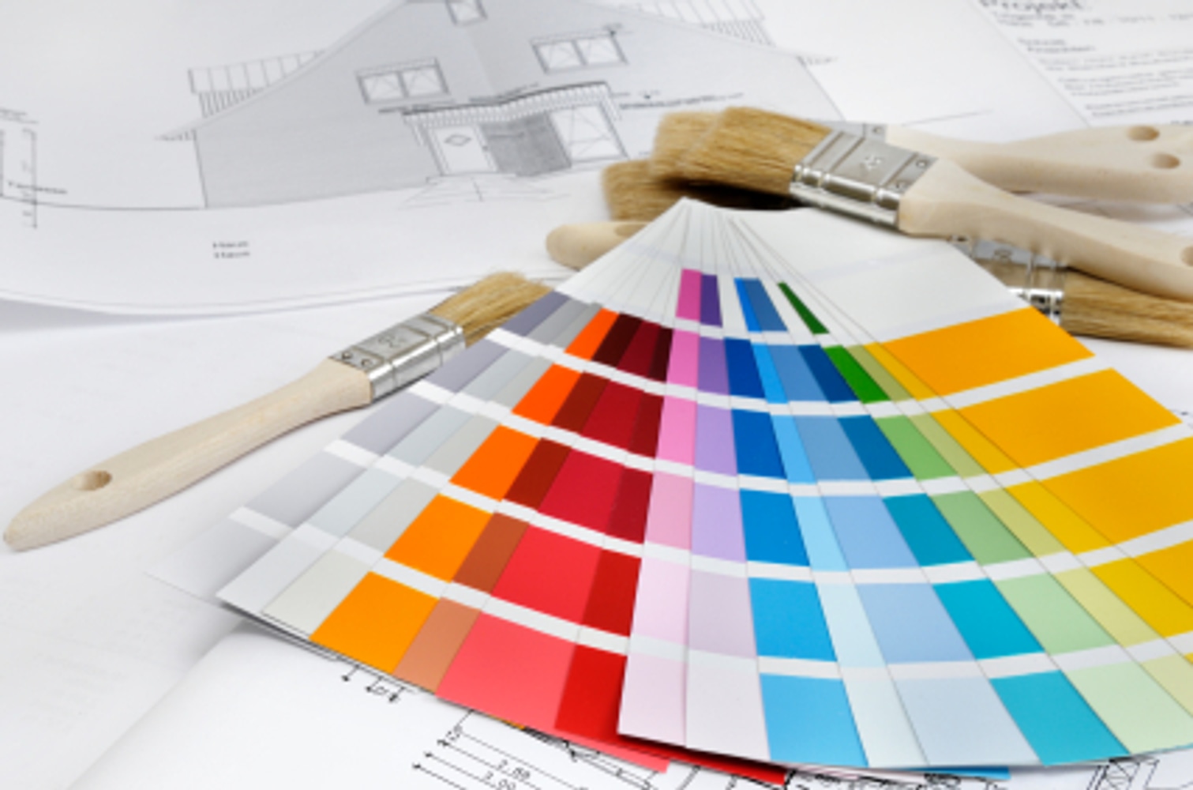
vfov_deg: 20.1
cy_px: 395
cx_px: 596
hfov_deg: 29.9
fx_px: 2232
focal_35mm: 68
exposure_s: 1/200
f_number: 18
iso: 200
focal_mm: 45
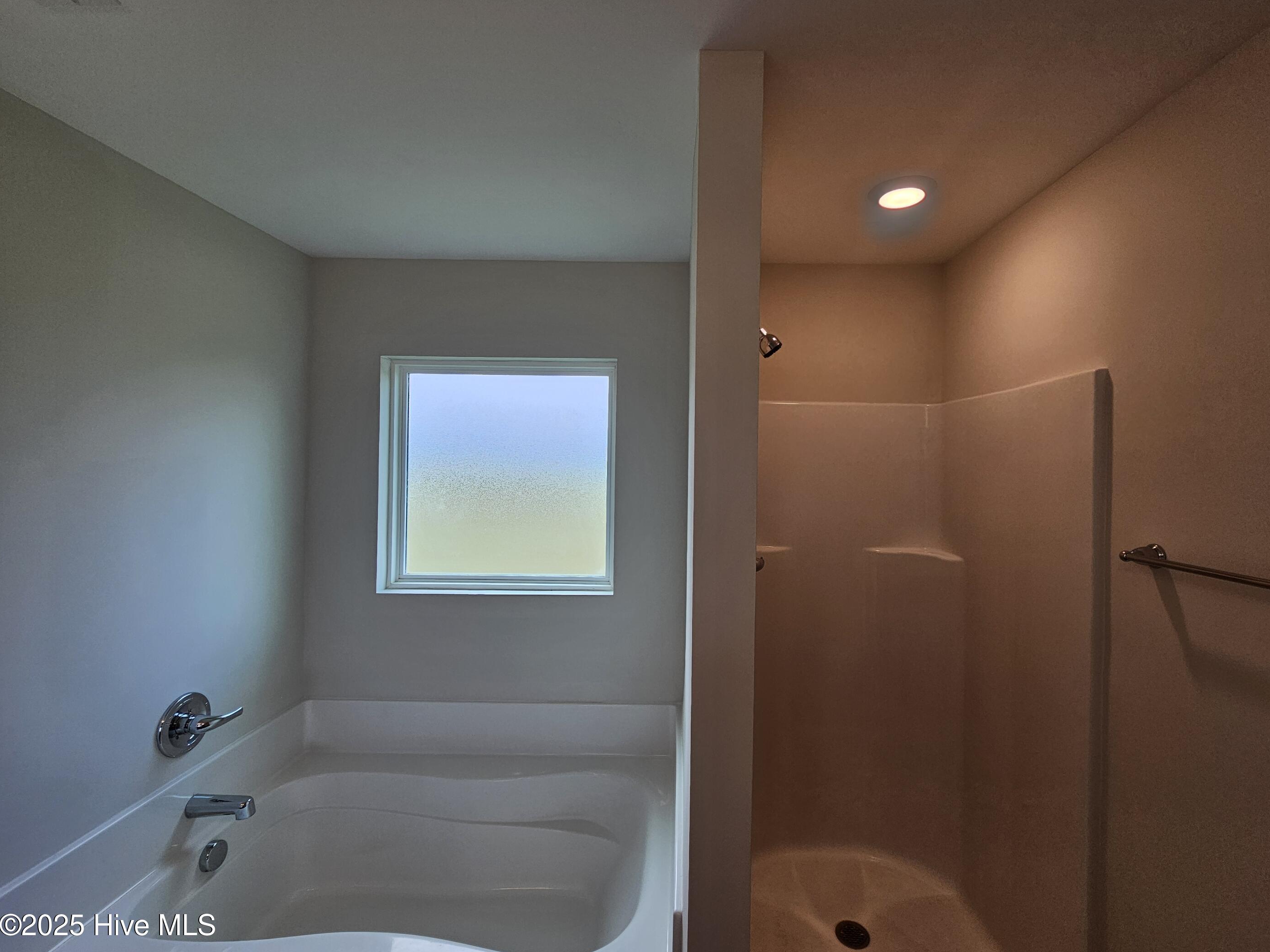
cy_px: 459
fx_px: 514
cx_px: 681
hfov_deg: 101.9
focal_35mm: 14
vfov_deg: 85.6
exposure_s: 1/142
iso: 50
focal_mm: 2.2
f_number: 2.2
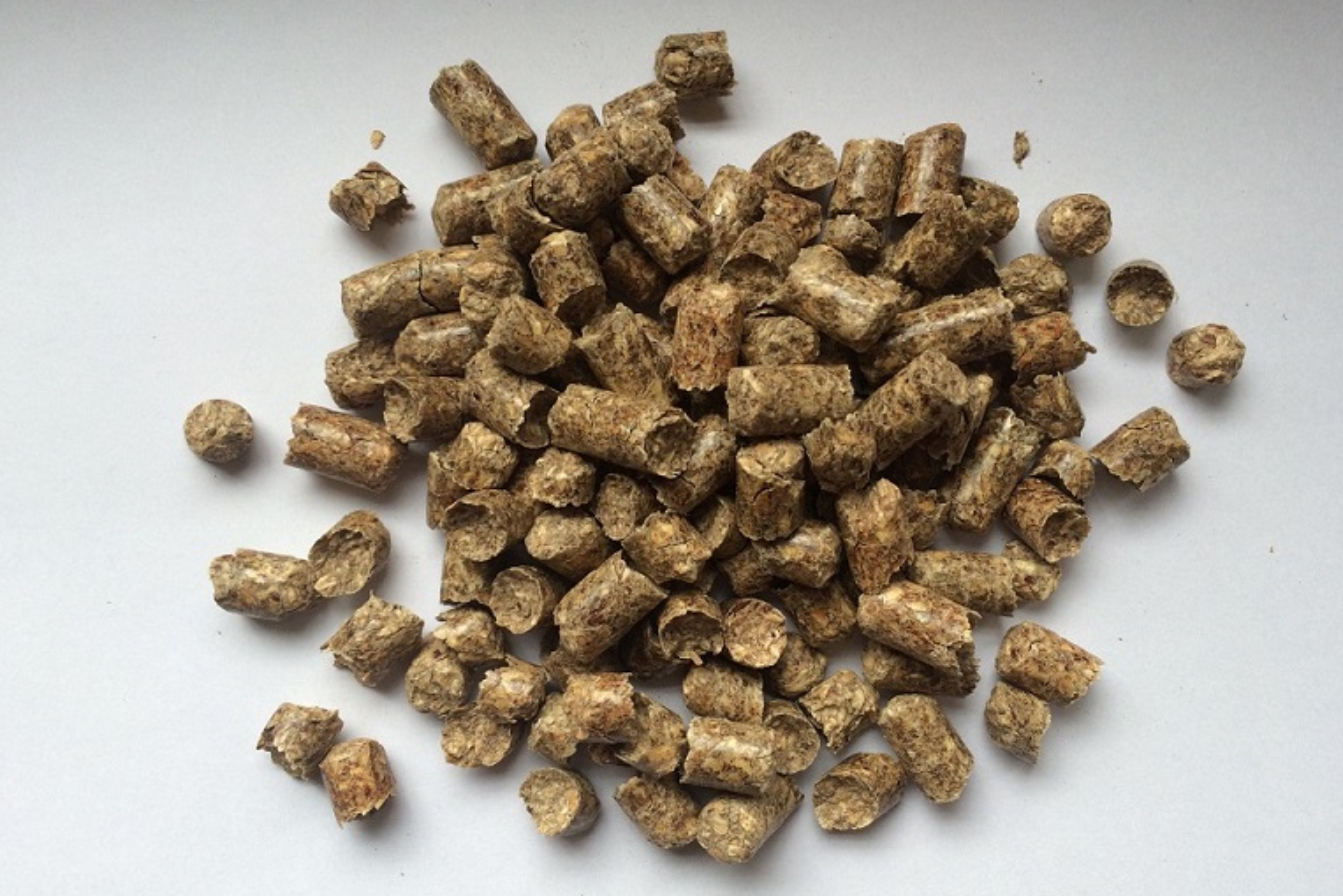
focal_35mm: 31
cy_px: 430
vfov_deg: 42.3
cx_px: 686
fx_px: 1157
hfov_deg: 60.3
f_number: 2.2
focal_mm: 4.15
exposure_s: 1/60
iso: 40
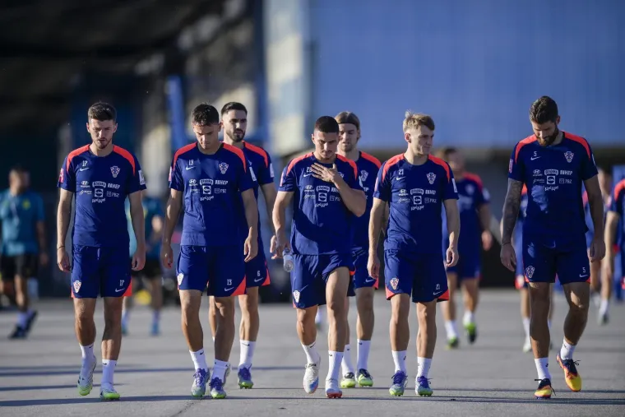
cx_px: 312
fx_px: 6945
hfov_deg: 5.2
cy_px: 208
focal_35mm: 400
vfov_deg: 3.4
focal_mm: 400
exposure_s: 1/2500
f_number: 2.8
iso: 100
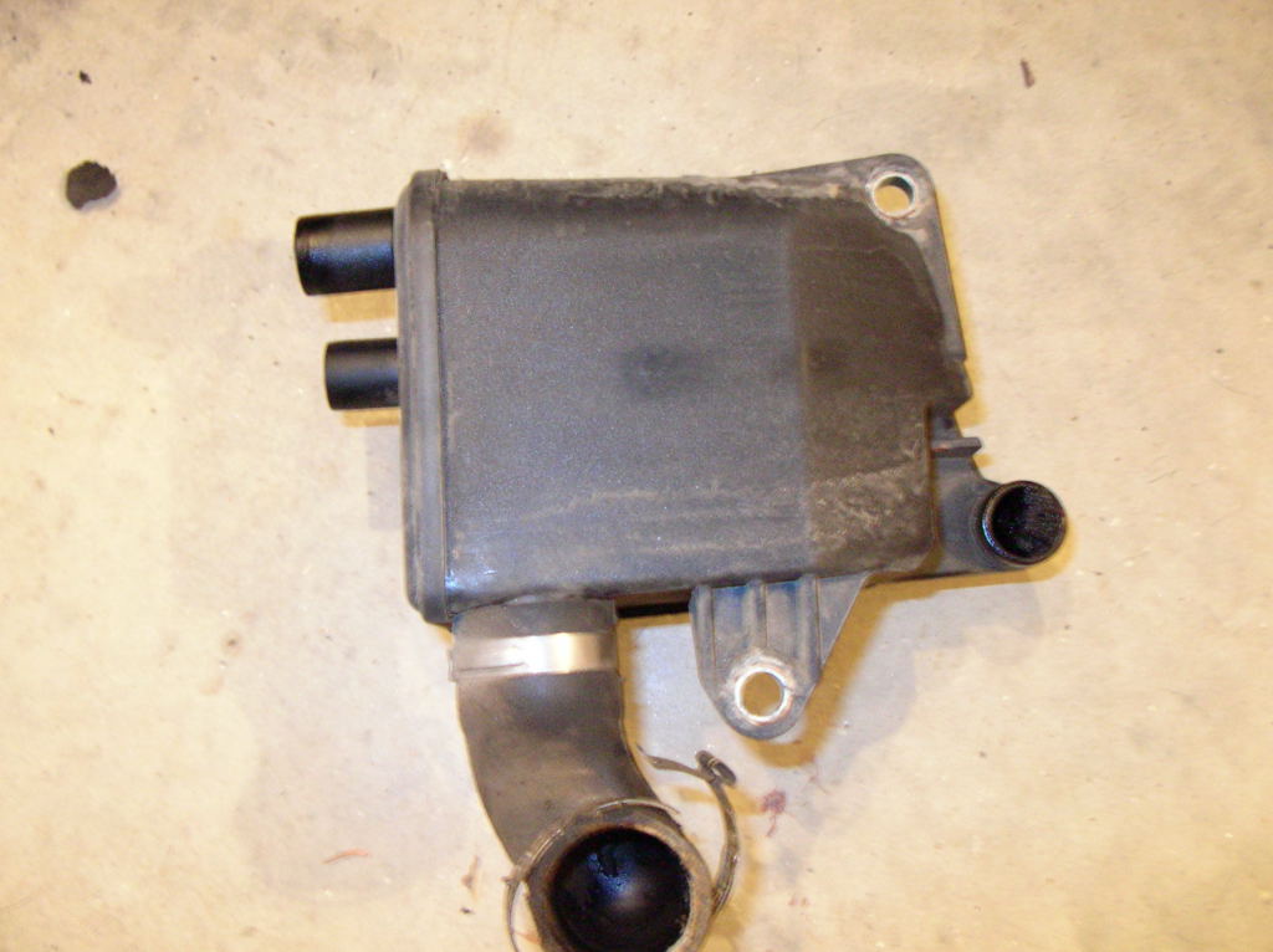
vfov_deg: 39.6
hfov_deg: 51.4
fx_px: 1323
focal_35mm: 36
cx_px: 636
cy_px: 476
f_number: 2.7
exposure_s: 1/1.7
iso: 300
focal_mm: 6
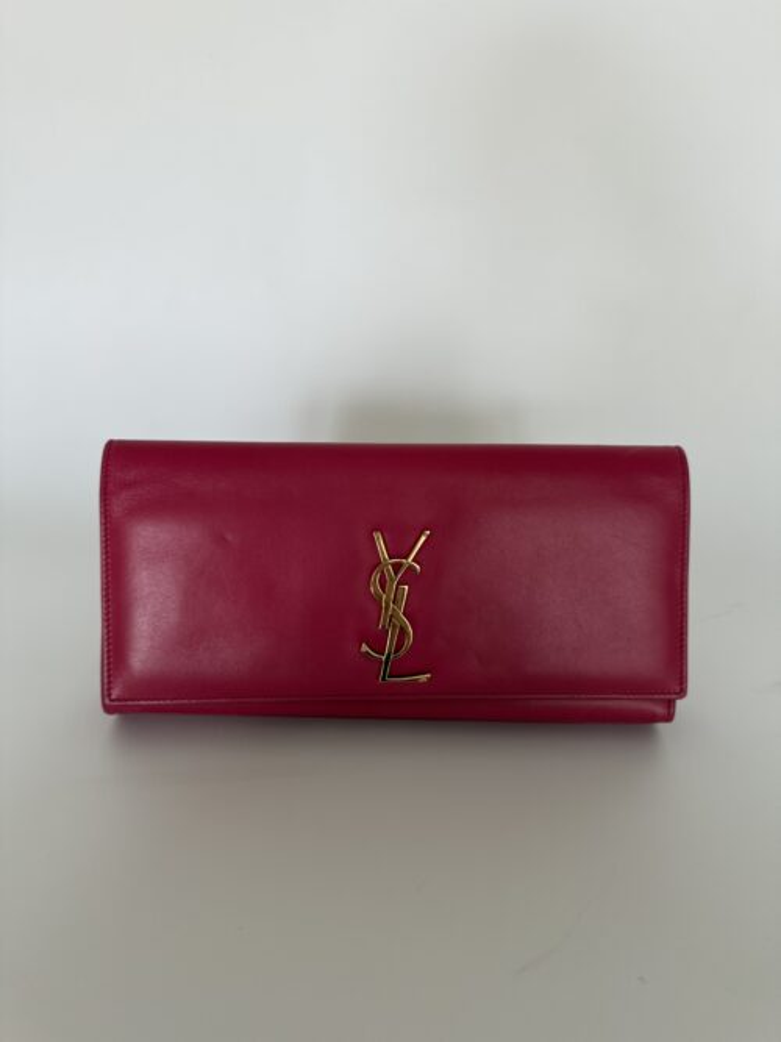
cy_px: 521
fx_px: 722
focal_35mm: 24
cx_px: 390
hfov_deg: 56.8
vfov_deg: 71.6
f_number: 1.78
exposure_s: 1/106
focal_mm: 6.76
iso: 200
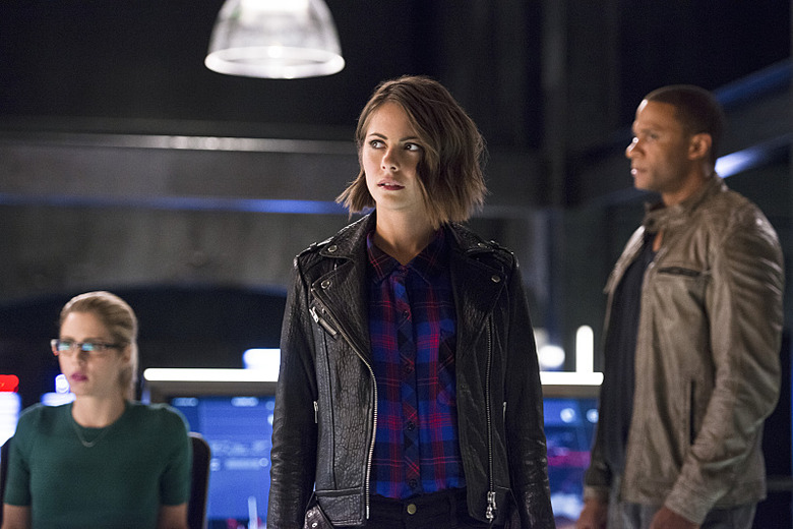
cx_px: 396
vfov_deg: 13.0
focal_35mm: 105
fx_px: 2313
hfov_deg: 19.5
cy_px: 264
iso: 4000
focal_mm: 105
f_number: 2.8
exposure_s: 1/80
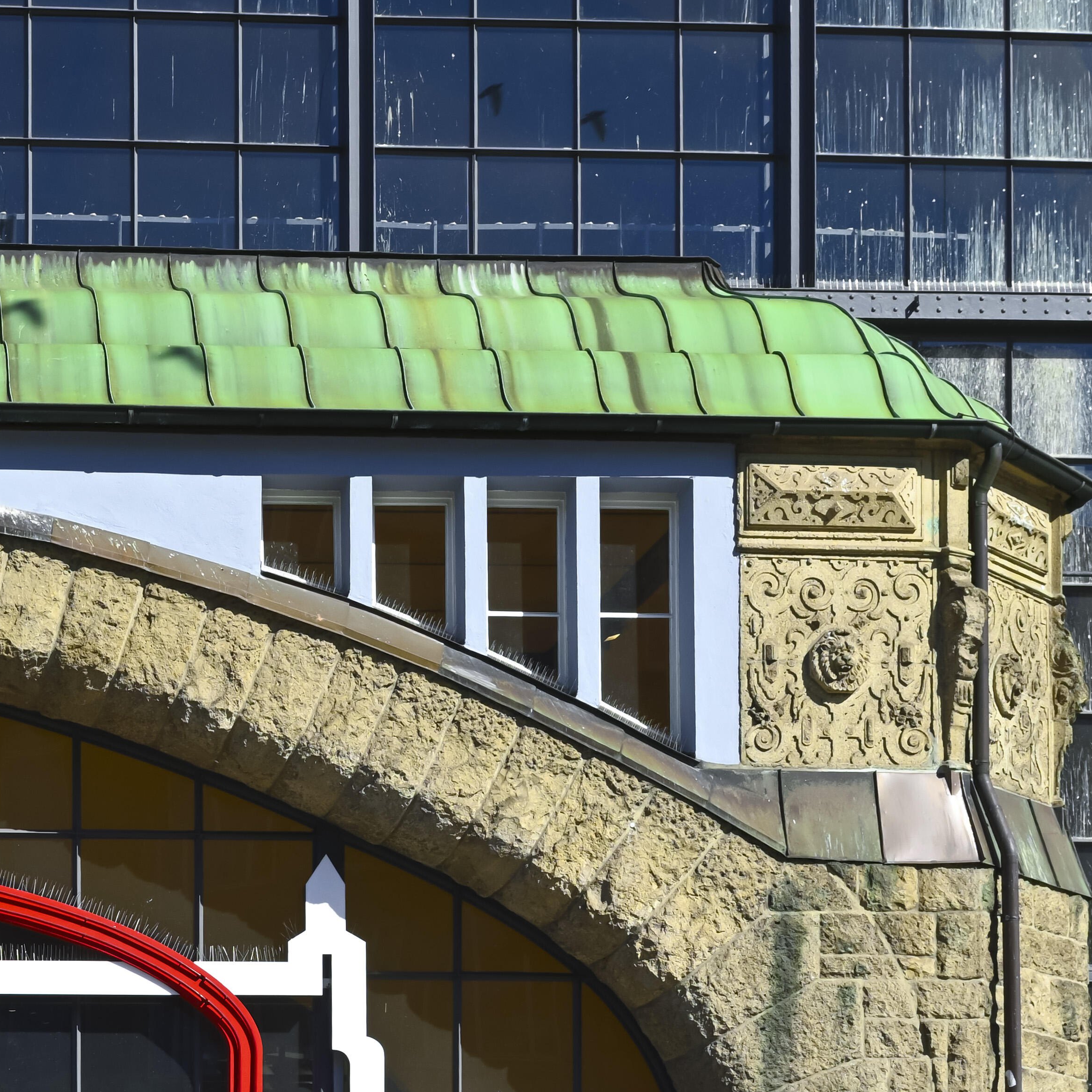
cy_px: 1013
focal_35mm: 314
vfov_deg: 5.6
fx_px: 11207
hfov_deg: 5.6
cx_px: -36
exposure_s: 1/250
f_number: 3.2
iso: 320
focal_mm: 105
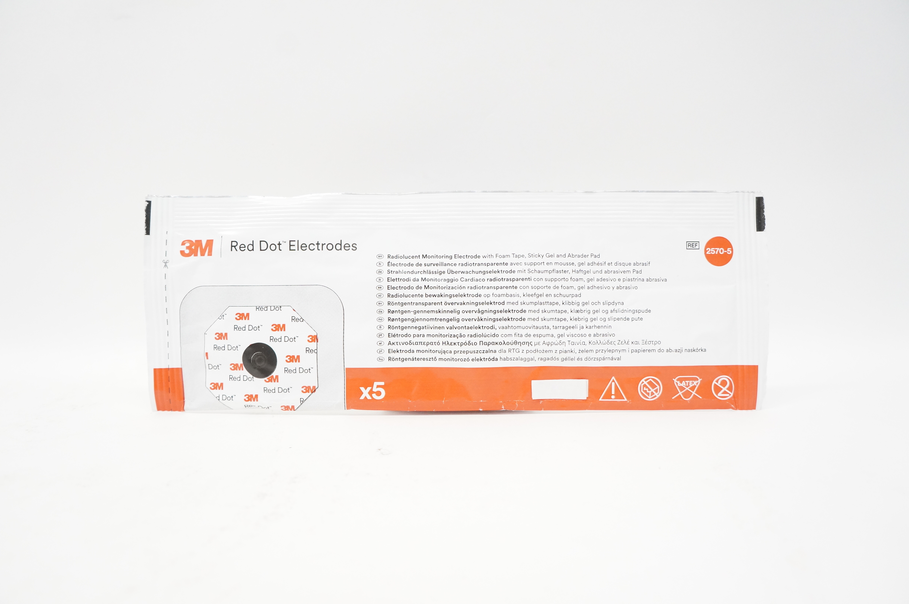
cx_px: 454
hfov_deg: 67.4
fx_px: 681
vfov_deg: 47.8
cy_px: 302
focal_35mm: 27
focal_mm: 18
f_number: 5.6
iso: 1600
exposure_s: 1/125
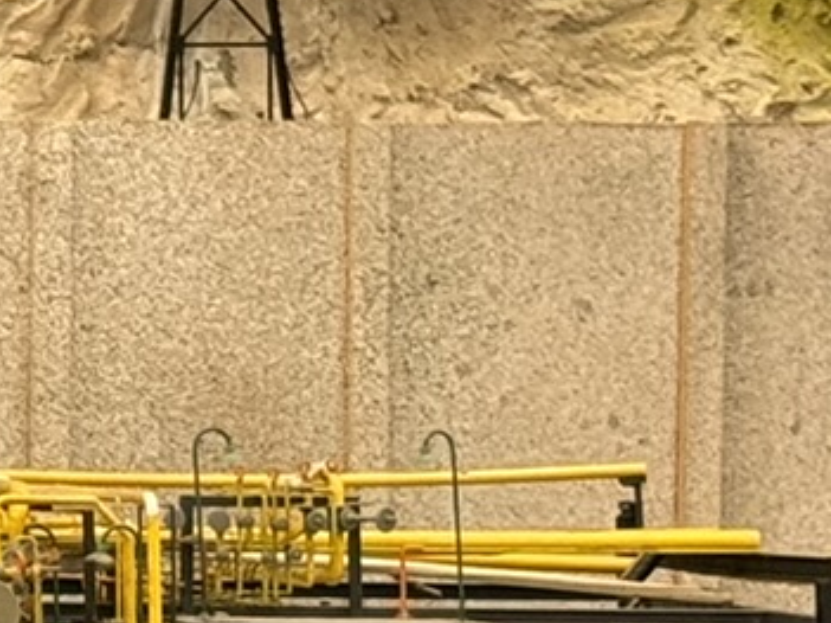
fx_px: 6719
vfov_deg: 5.3
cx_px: -1134
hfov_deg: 6.7
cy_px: 78
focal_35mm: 280
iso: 200
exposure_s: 1/60
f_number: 1.78
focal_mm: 6.76
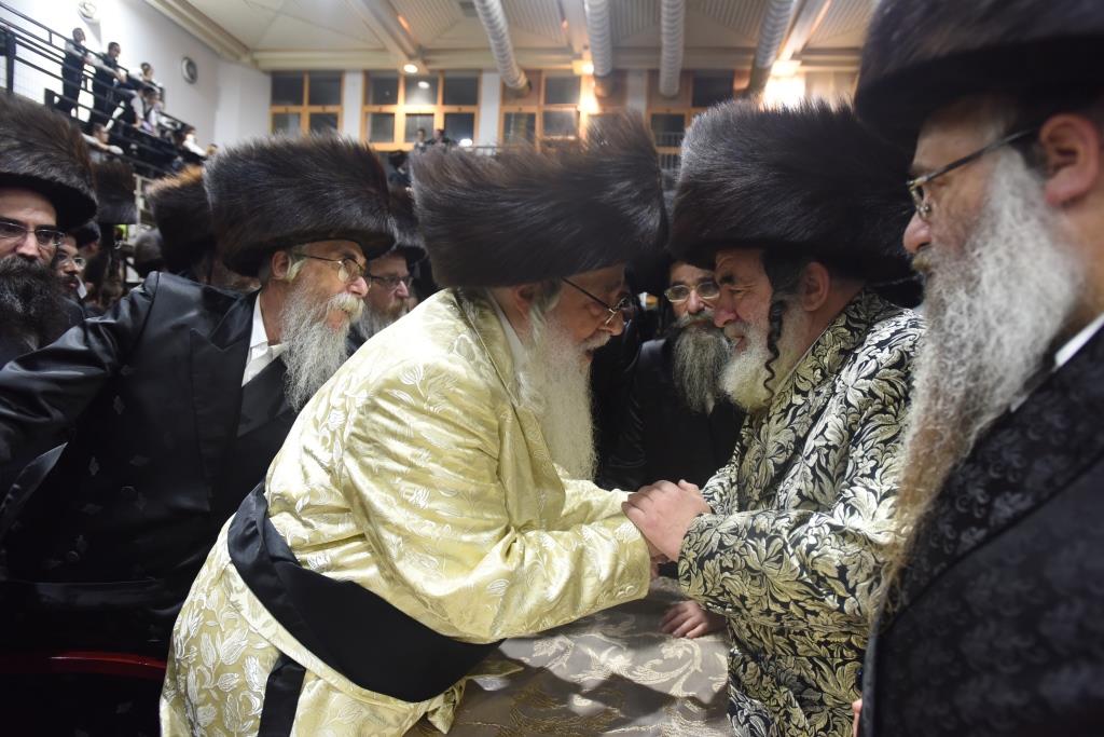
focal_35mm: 22
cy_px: 368
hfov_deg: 78.6
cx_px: 552
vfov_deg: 57.2
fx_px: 675
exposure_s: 1/125
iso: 2000
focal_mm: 22
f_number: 3.5
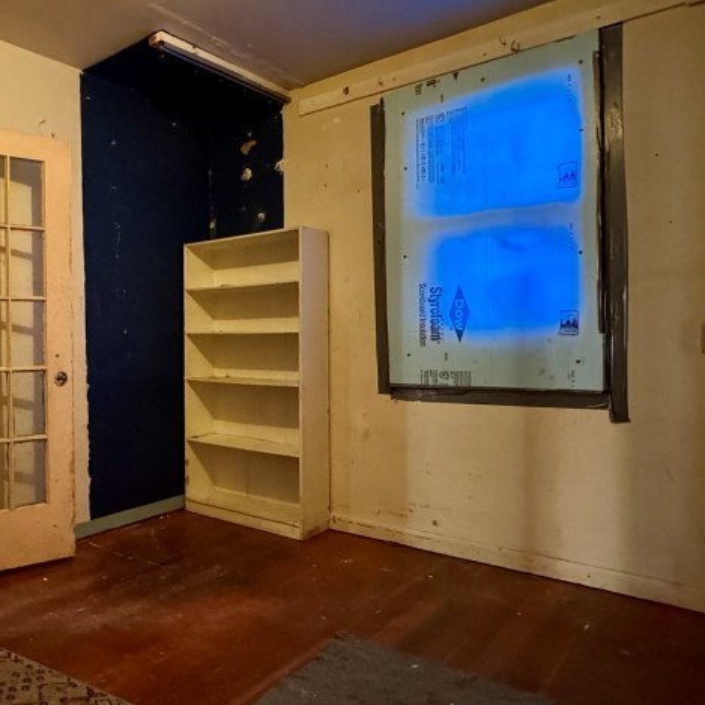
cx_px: 146
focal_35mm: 27
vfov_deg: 59.1
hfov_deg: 55.1
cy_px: 353
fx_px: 622
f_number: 2.2
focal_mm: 2.22
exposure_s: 1/30
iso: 1250
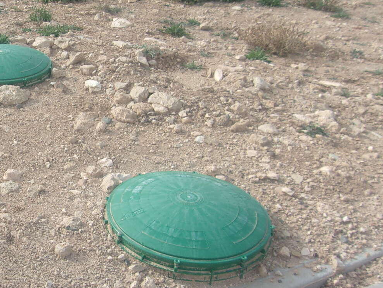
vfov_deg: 26.1
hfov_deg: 32.3
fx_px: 620
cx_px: 24
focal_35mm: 56
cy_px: 140
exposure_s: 1/60
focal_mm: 4.9
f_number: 10.4
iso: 80
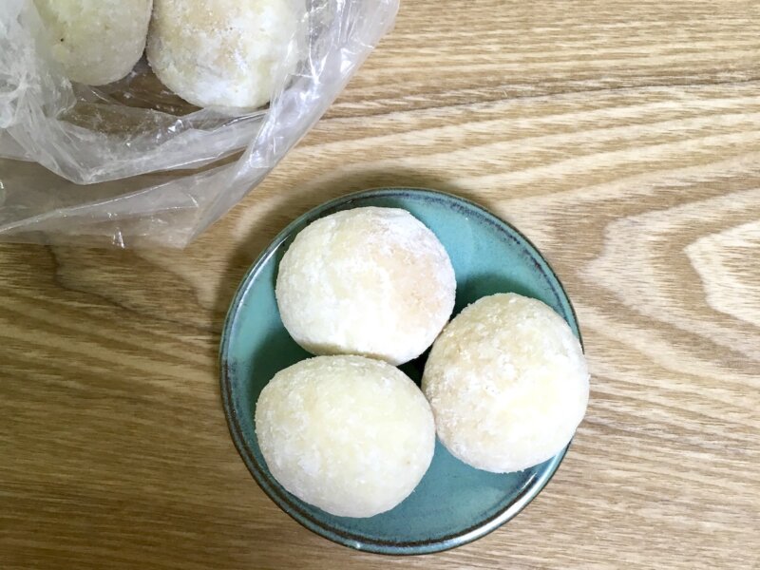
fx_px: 637
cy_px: 285
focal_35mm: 29
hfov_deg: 61.7
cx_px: 380
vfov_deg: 48.2
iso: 64
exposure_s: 1/30
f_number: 2.2
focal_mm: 4.15
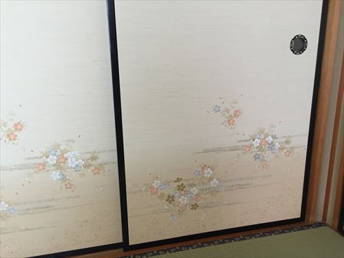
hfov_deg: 61.7
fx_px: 288
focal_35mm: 29
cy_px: 129
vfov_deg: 48.2
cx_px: 172
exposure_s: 1/30
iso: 64
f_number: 2.2
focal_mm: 4.15
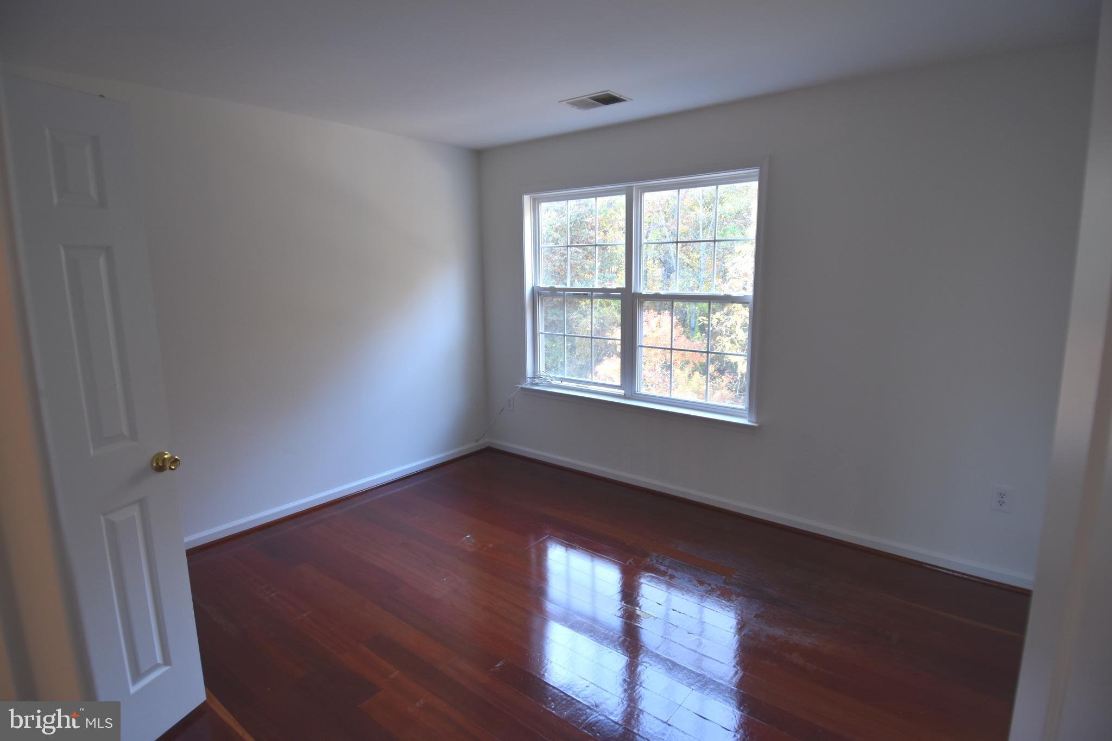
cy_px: 370
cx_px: 556
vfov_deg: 67.4
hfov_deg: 90.0
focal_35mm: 18
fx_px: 556
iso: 500
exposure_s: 1/60
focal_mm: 12
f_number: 4
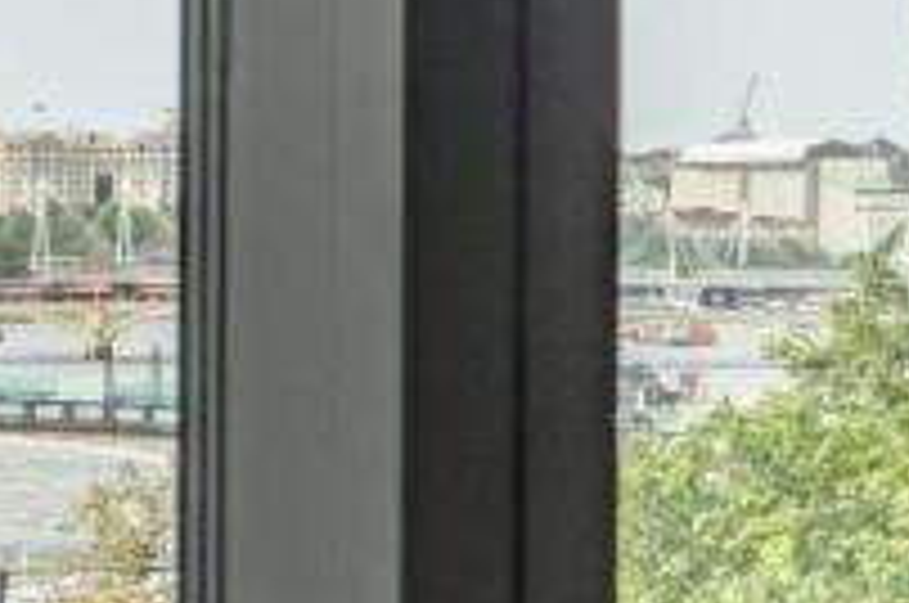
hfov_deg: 7.5
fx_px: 6403
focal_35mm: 254
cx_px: -1341
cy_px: 421
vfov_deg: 5.4
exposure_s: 1/3000
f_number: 8
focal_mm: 50
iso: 1000
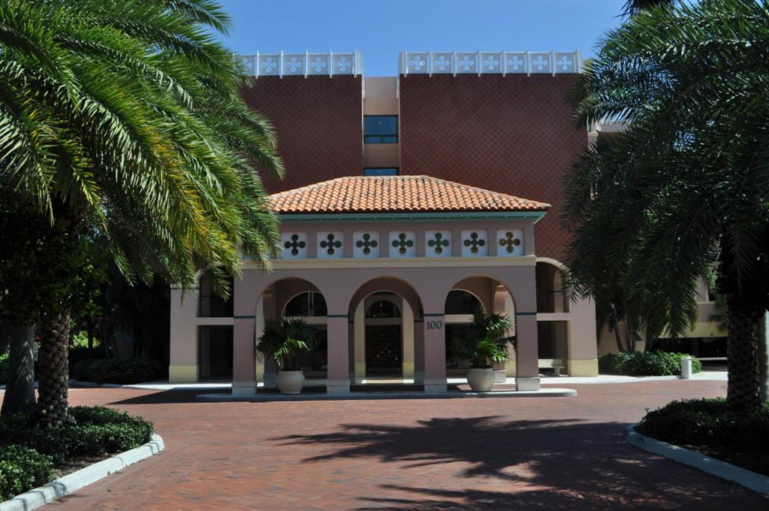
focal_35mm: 33
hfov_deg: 57.3
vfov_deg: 39.9
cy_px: 256
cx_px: 384
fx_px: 704
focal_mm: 22
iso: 200
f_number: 9
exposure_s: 1/320
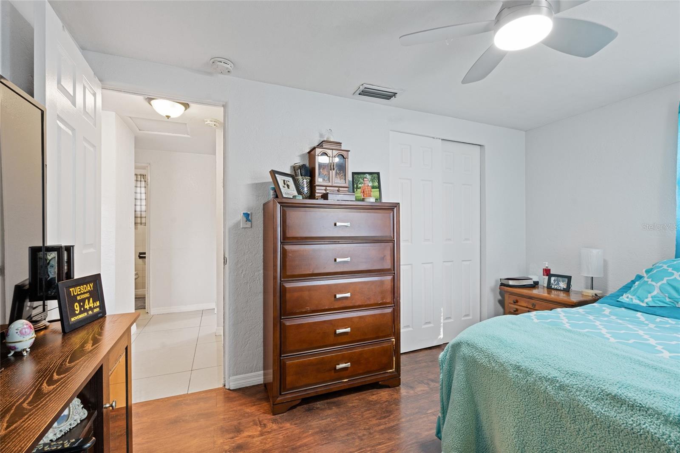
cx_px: 340
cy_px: 226
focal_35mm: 16
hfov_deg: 96.7
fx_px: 302
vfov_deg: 73.7
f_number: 9
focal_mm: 16
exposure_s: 1
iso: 250
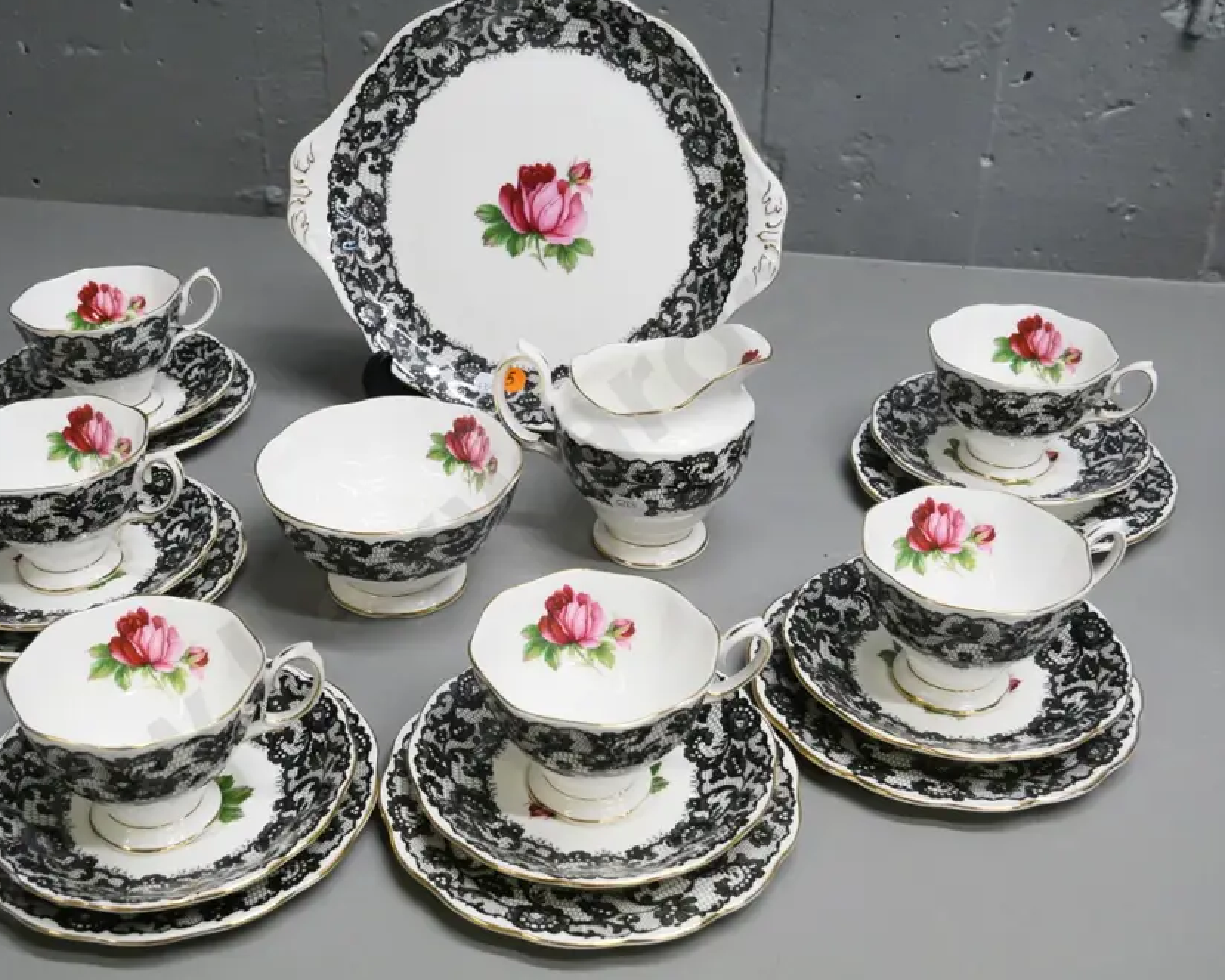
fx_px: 1486
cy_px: 483
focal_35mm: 41
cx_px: 533
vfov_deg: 36.5
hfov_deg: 44.7
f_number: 5.6
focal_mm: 17
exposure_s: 1/200
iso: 3200
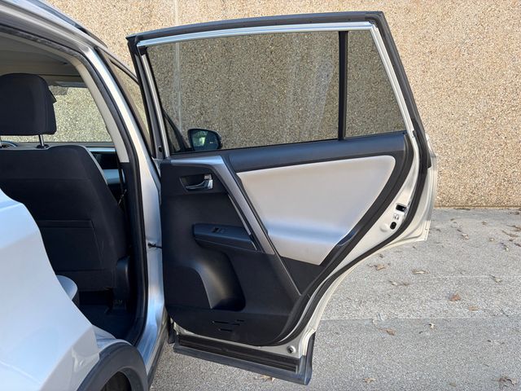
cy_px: 196
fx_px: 391
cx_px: 260
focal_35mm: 26
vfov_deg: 53.1
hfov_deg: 67.3
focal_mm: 5.96
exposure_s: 1/181
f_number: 1.6
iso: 40
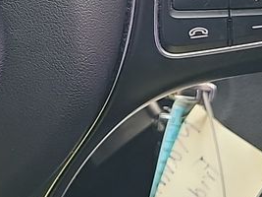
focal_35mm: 144
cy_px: 15
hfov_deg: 13.2
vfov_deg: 10.2
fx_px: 1089
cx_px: -77
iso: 159
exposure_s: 1/59
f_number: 1.8
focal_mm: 6.7
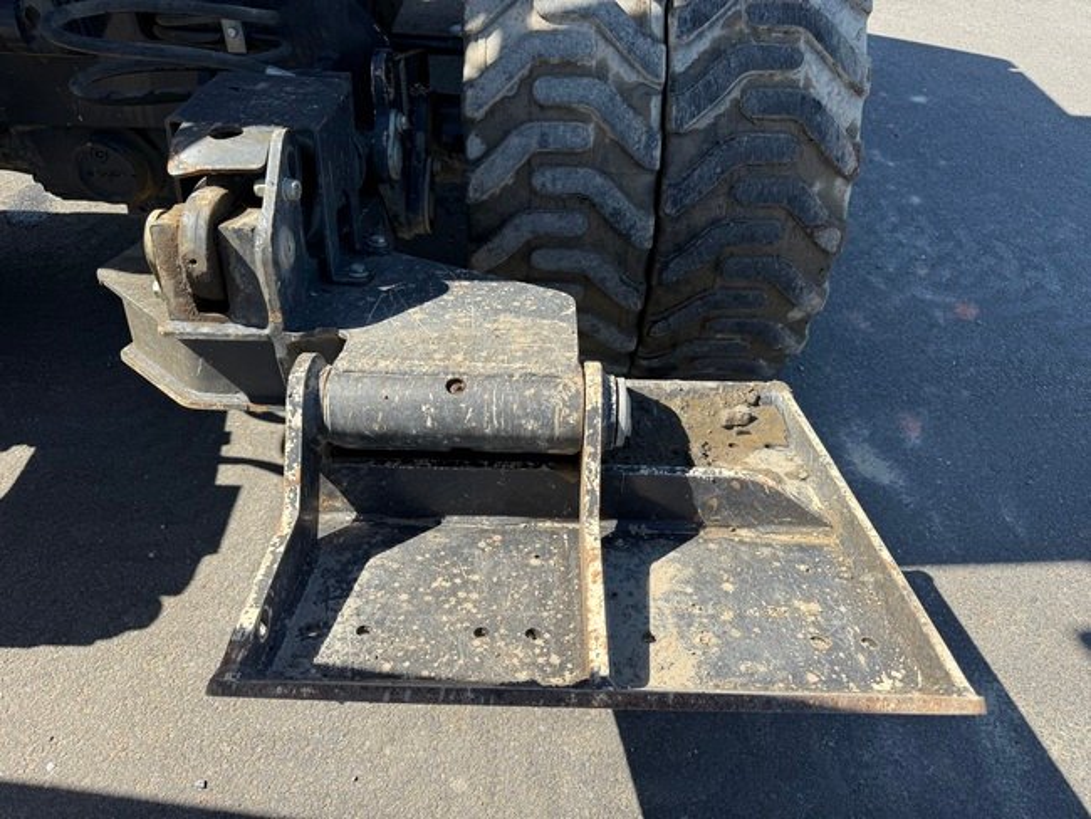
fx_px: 757
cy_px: 410
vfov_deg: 56.8
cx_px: 546
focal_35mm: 24
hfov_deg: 71.6
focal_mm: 6.76
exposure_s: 1/1949
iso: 80
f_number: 1.78
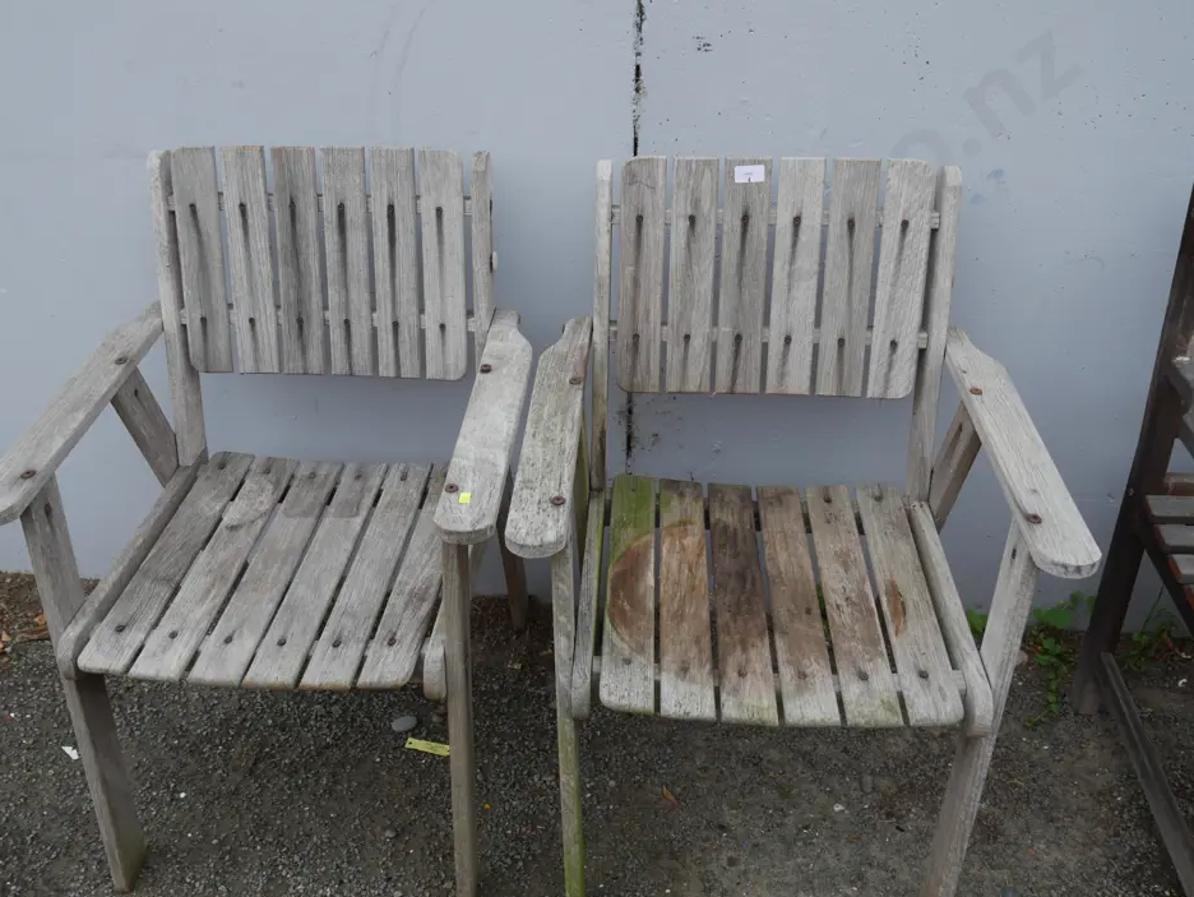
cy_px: 442
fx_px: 1208
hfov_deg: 52.5
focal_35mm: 35
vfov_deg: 40.7
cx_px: 543
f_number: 5
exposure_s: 1/160
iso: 200
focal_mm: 16
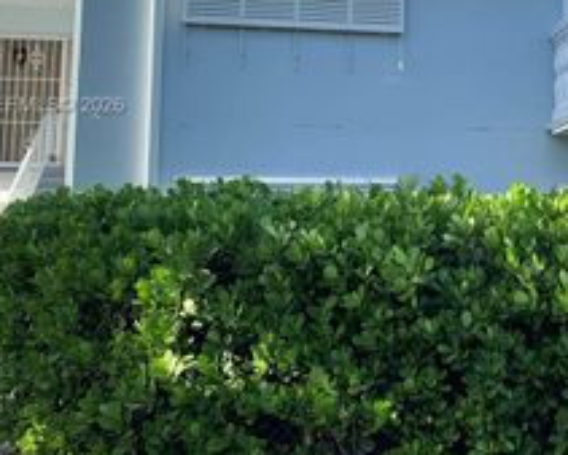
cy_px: 106
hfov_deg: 29.8
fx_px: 1009
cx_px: 536
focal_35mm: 60
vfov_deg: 25.1
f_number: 1.8
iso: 25
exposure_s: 1/716
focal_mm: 4.25
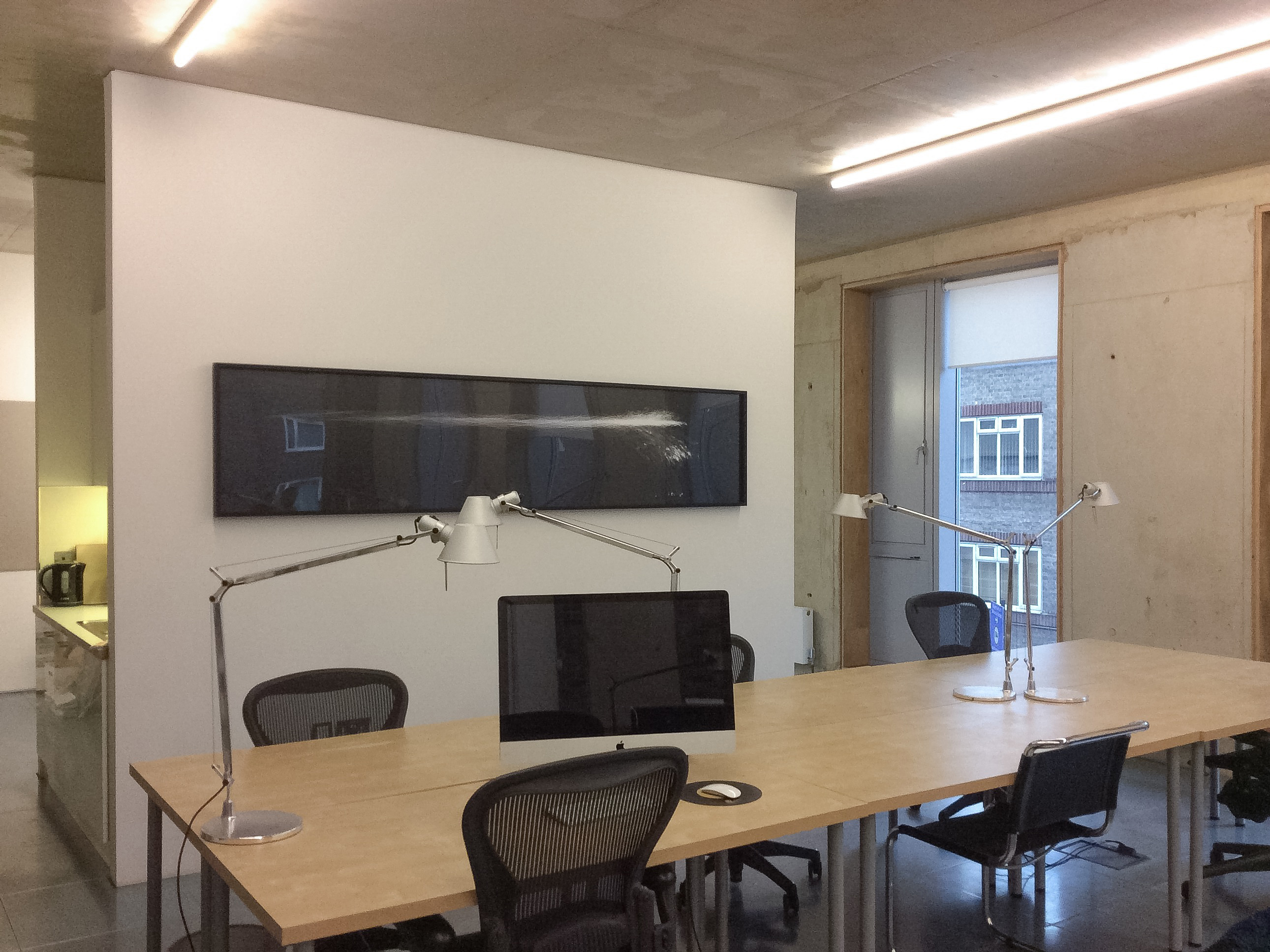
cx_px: 635
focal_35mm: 32
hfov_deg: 56.8
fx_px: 1174
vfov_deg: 44.2
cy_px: 476
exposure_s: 1/25
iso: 100
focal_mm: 3.3
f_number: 2.4
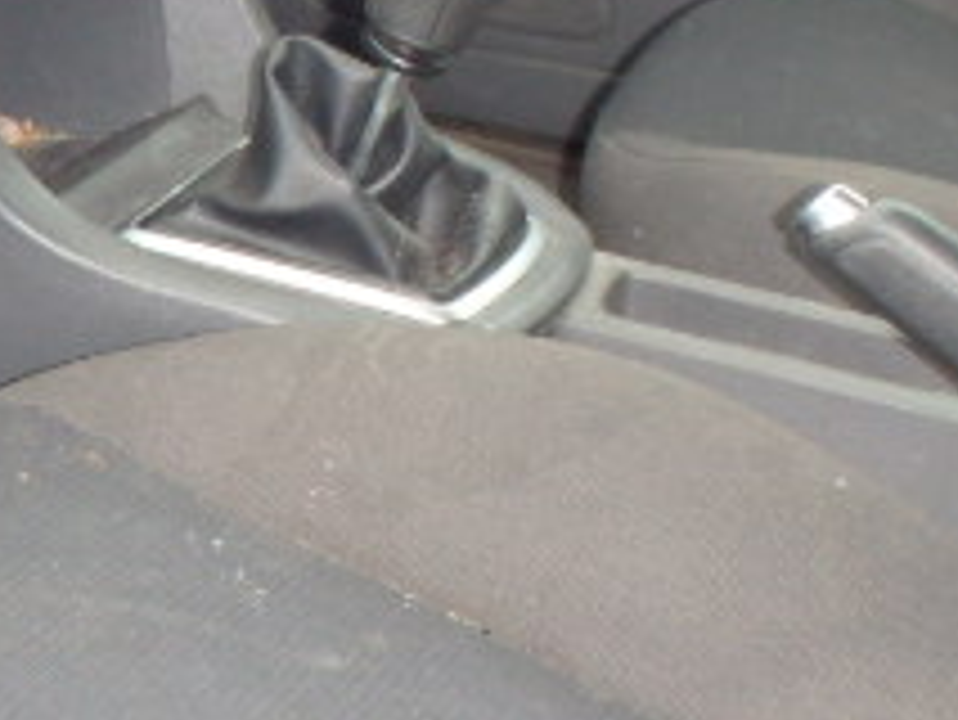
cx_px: 454
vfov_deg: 13.3
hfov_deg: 18.2
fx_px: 2991
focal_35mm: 108
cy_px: -176
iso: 400
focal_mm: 6.4
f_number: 4.5
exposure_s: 1/40
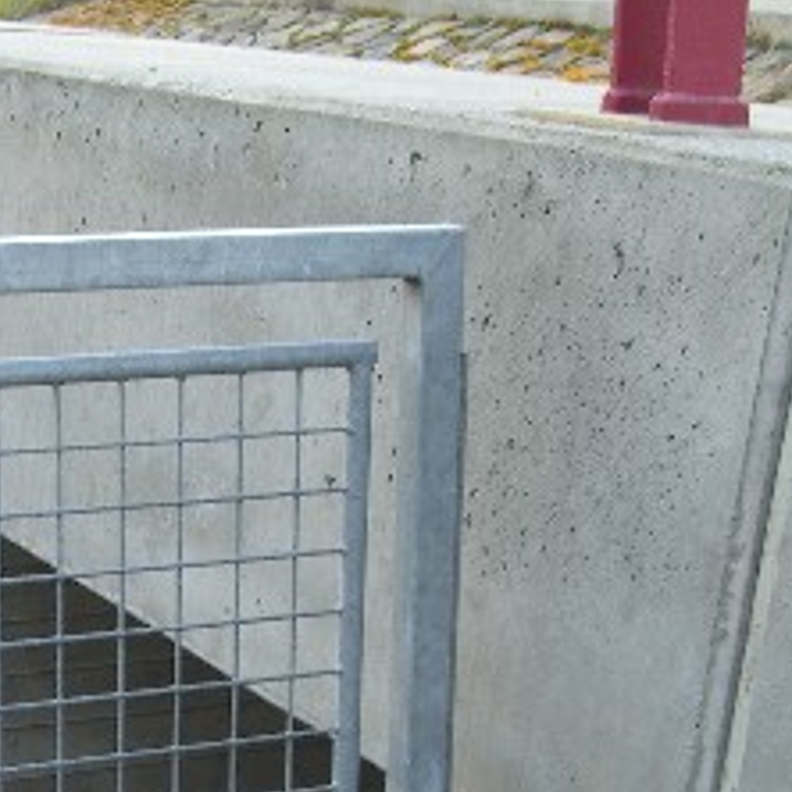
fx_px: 2407
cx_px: 143
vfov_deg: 18.4
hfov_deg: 18.5
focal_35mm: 93
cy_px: 724
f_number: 2.8
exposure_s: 1/80
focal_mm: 7.9
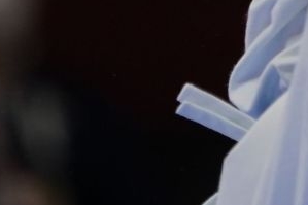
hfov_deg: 0.9
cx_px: 500
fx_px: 18914
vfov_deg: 0.6
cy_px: -167
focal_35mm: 2212
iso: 800
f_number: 5.6
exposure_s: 1/500
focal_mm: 367
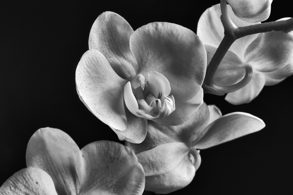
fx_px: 855
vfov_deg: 13.1
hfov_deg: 19.4
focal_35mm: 105
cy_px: 98
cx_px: 146
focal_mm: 105
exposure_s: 1/1.6
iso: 100
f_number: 16
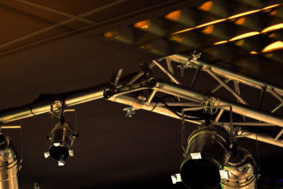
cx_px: 84
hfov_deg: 14.2
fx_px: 1132
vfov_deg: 9.5
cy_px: 161
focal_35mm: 144
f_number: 5.6
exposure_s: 1/10
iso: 800
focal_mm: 55
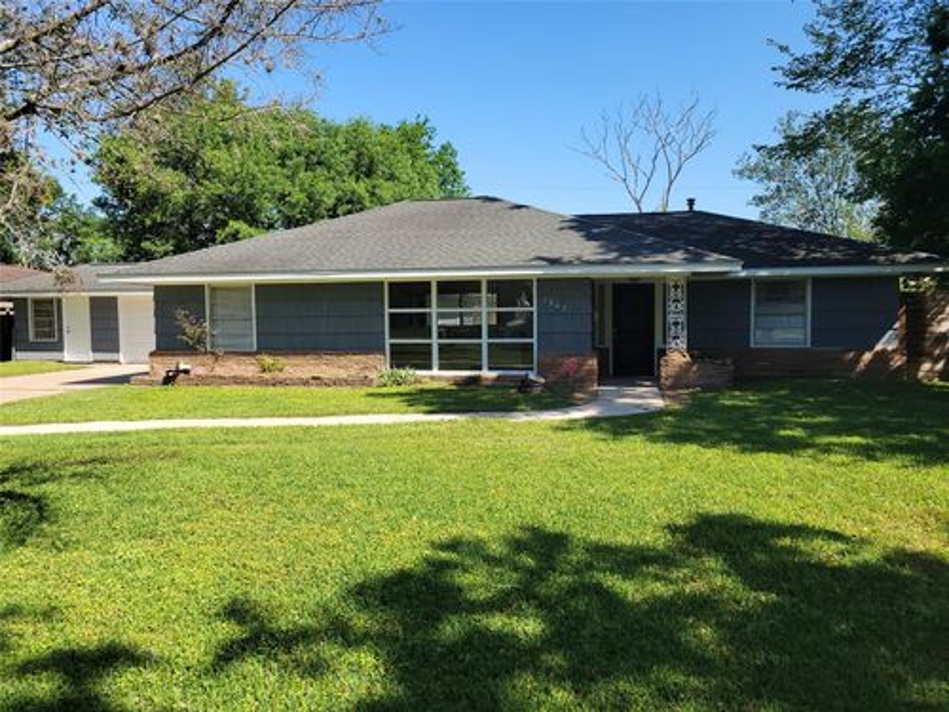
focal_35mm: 26
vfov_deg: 53.1
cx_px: 474
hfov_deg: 67.3
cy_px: 356
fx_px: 713
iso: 40
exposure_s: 1/1433
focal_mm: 5.4
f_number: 1.8
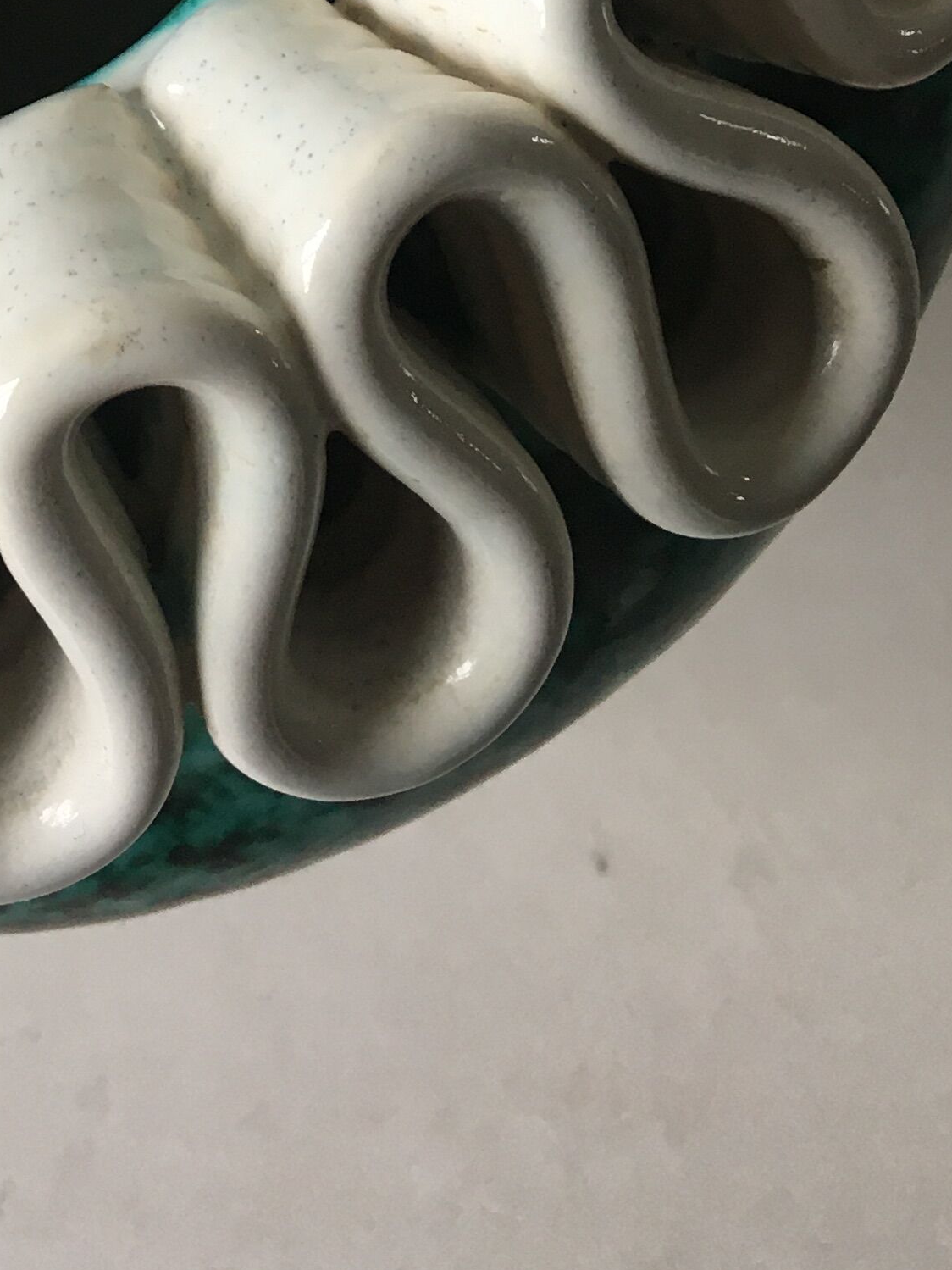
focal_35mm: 78
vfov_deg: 23.2
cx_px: -92
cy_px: -209
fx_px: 2861
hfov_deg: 18.2
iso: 32
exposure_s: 1/33
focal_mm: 4.15
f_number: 2.2
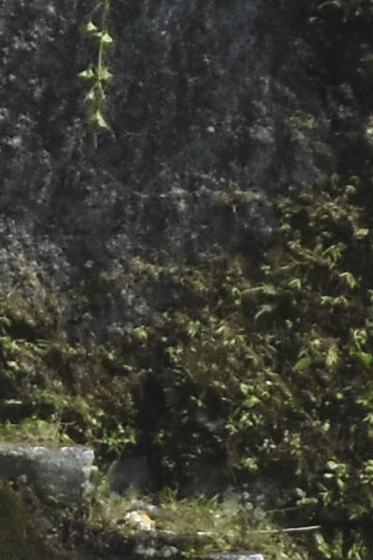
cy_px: 54
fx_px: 15154
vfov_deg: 2.1
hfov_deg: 1.4
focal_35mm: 974
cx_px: -2021
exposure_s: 1/2500
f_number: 7.1
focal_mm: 65
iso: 400
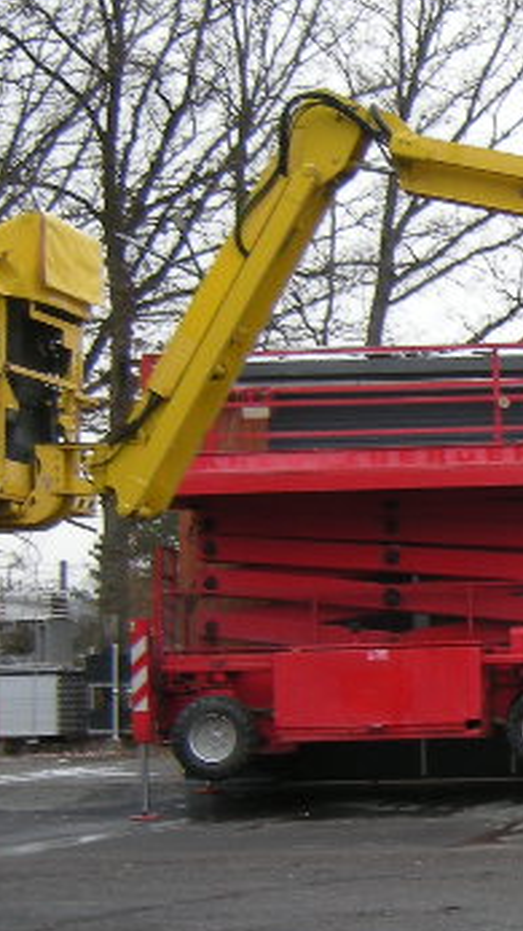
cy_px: 665
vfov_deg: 23.5
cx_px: 872
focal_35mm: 90
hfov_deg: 12.5
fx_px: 2220
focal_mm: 4.7
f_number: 2.8
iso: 67
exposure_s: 1/55.2
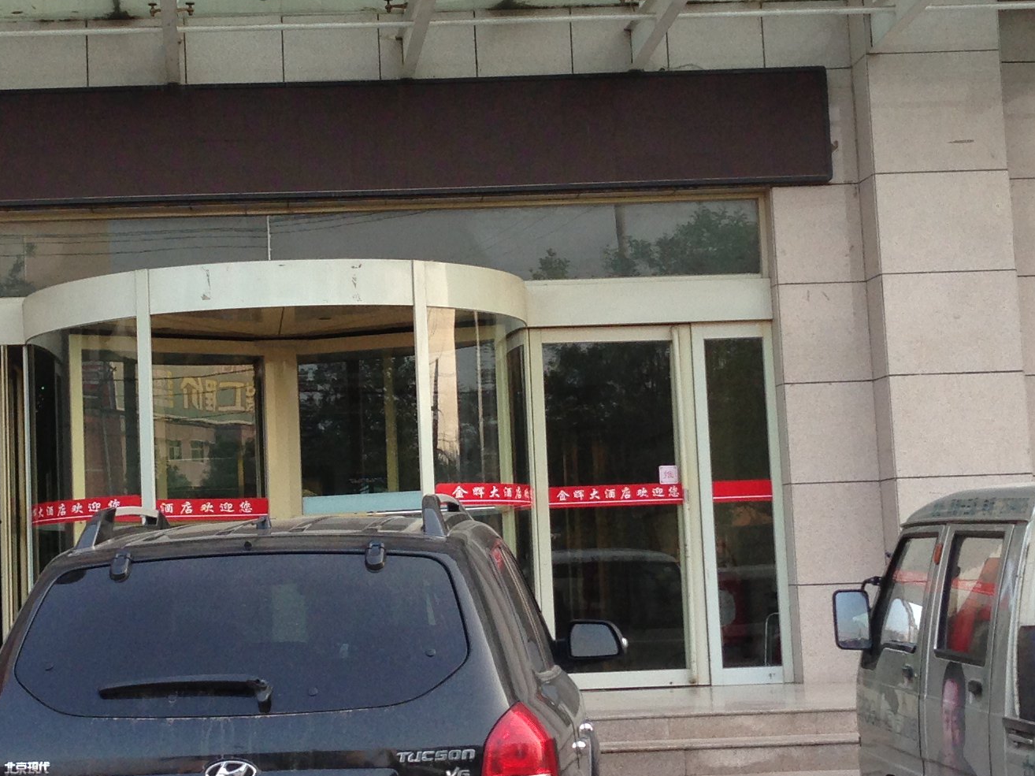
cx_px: 321
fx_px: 2451
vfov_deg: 18.0
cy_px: 290
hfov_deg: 23.7
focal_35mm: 82
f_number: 2.4
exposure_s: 1/120
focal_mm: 4.13
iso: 50
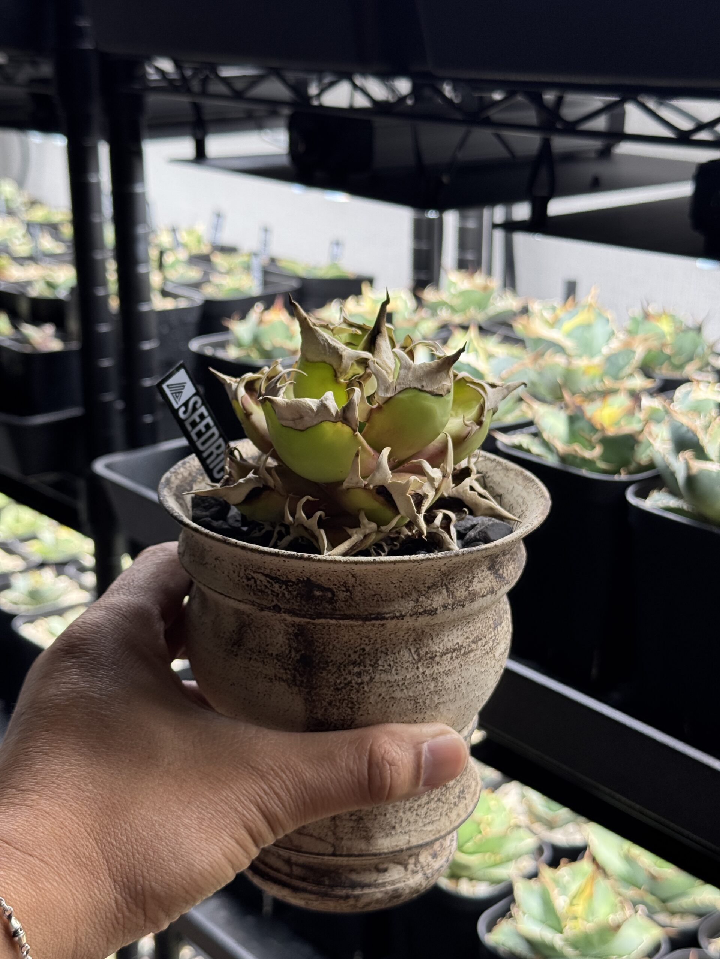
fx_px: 1331
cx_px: 360
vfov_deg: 39.7
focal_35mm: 48
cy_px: 480
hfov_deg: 30.3
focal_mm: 6.76
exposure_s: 1/672
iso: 64
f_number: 1.78
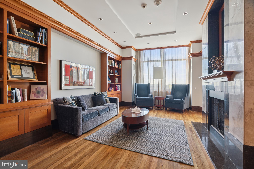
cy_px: 84
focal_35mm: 16
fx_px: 113
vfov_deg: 73.8
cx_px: 127
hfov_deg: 96.7
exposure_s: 1/5
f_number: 8
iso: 250
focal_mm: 16
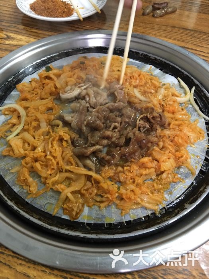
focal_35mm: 29
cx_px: 104
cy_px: 140
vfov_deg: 61.7
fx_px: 233
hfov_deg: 48.2
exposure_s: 1/8
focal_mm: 4.15
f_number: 2.2
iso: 125
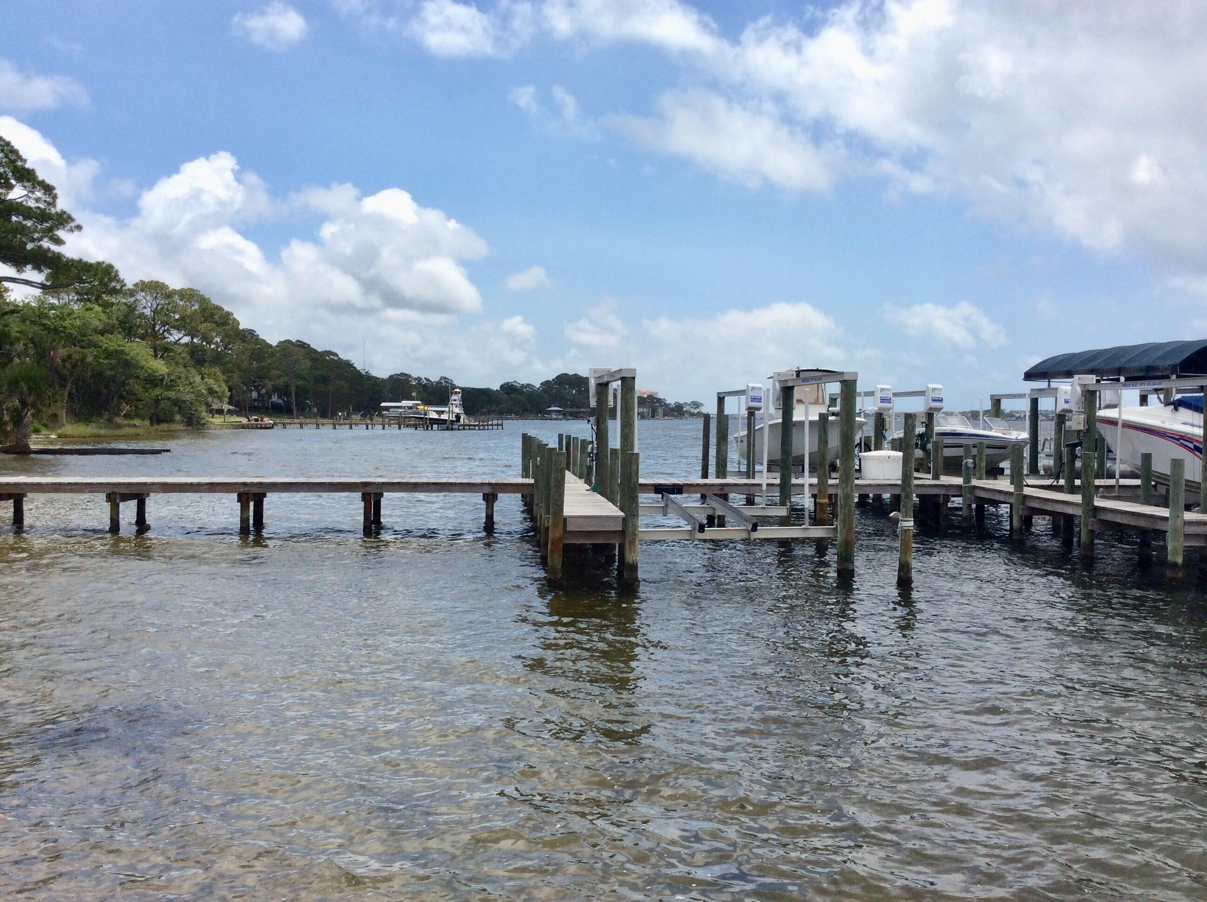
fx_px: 1114
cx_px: 604
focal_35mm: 32
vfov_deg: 44.1
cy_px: 451
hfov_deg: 56.9
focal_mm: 3.3
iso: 32
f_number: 2.4
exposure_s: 1/2045
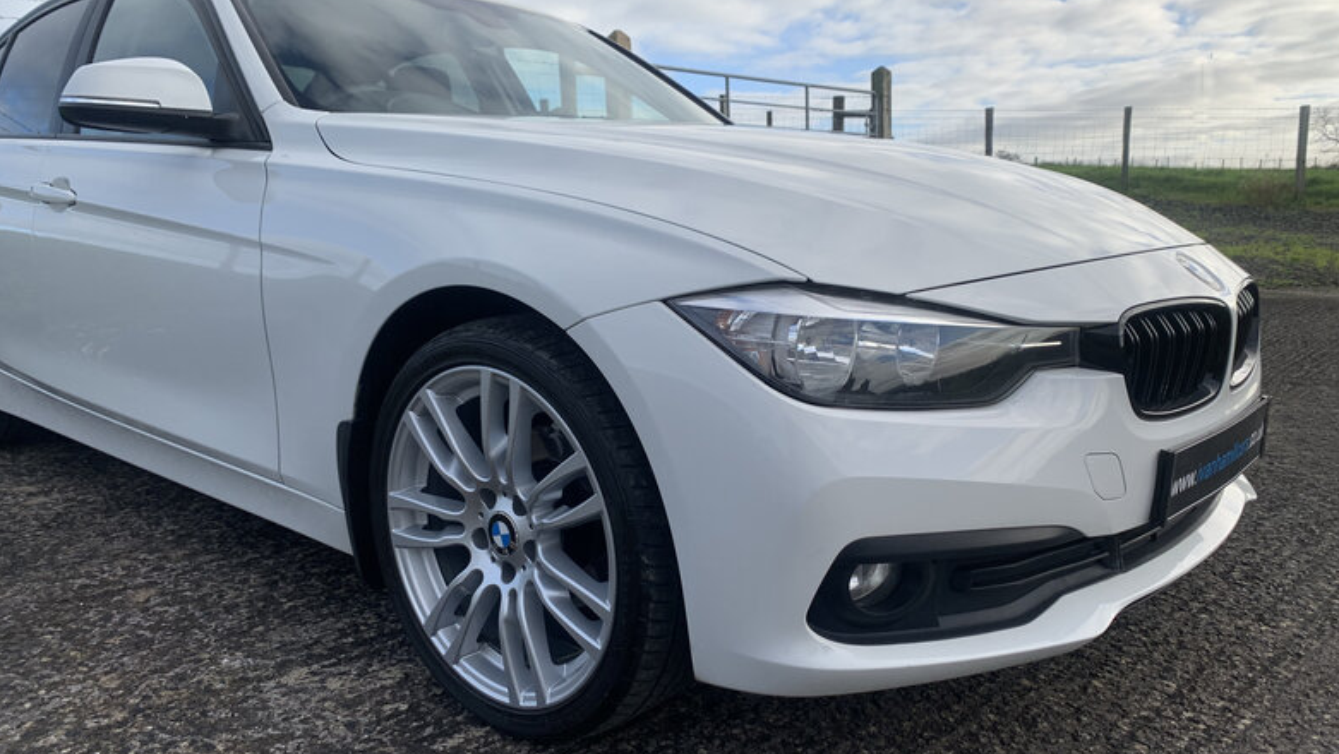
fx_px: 1030
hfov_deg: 66.0
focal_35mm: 29
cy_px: 399
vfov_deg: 40.2
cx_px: 682
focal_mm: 4.25
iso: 25
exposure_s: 1/1314
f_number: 1.8
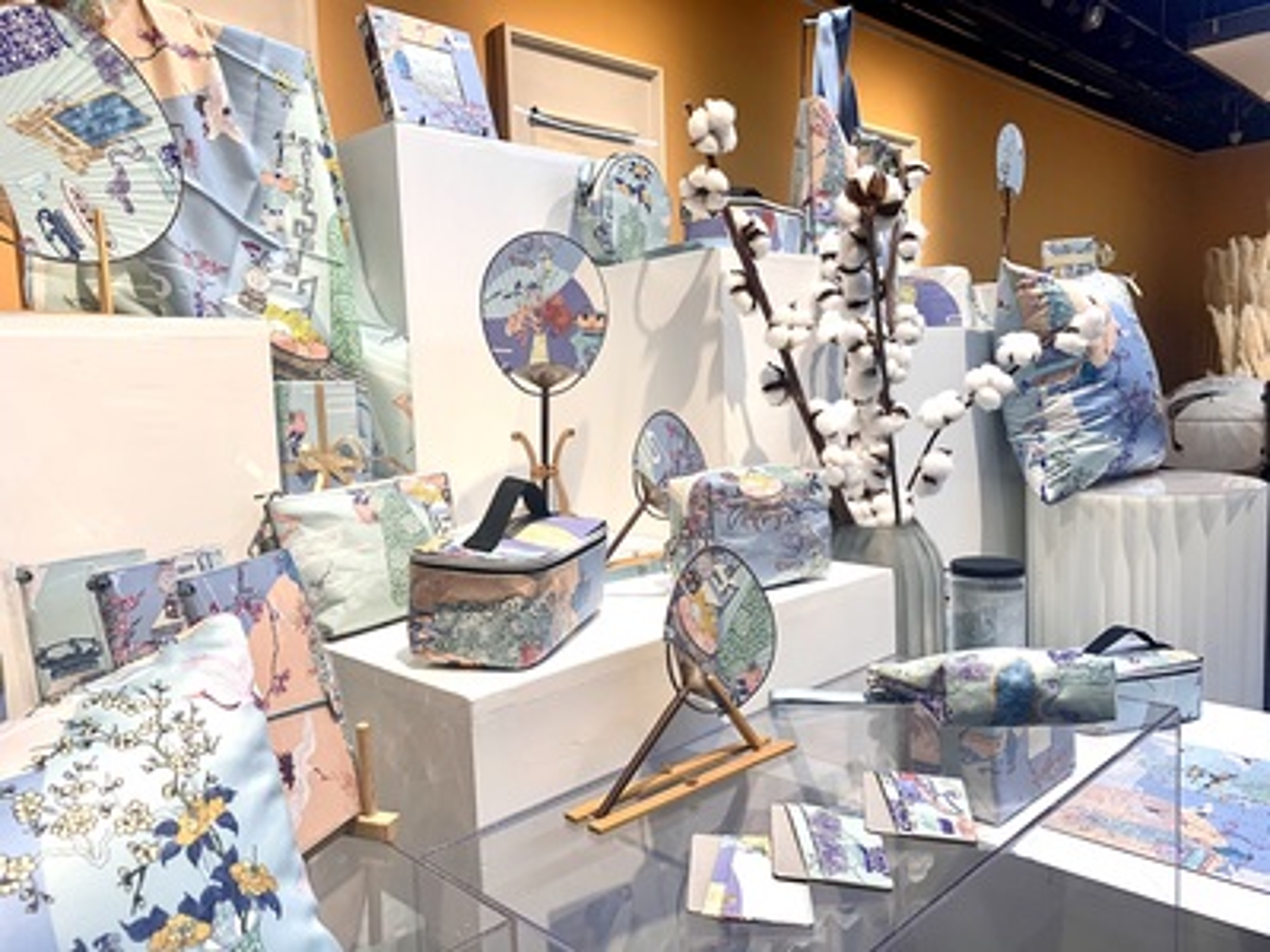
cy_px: 476
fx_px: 954
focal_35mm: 26
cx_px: 635
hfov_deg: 67.3
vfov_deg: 53.1
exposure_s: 1/82
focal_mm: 4.25
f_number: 1.8
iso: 100
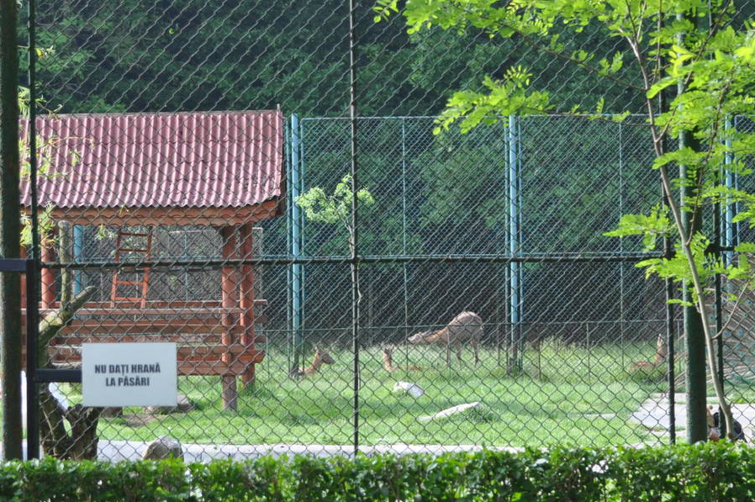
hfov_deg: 11.0
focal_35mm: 187
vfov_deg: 7.3
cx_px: 322
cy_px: 232
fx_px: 3918
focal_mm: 70
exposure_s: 1/400
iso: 400
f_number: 5
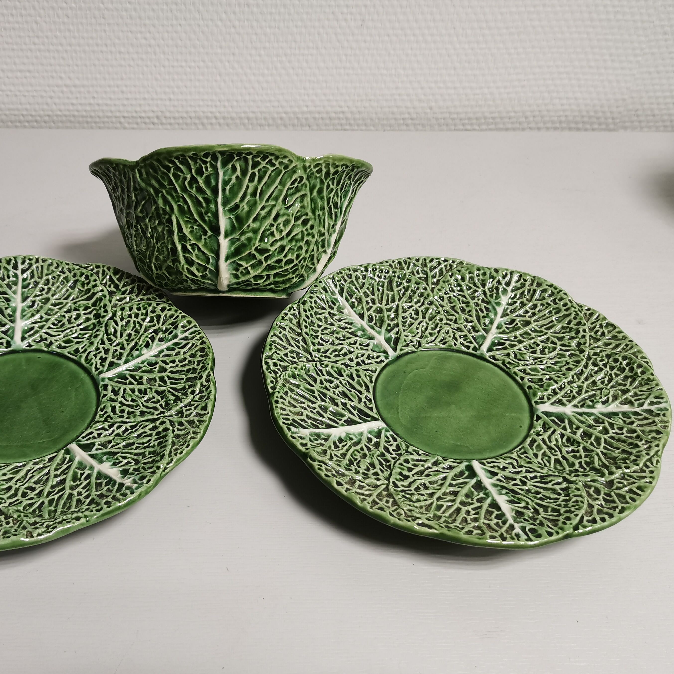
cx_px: 227
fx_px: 815
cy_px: 339
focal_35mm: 37
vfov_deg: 44.9
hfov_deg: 44.3
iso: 100
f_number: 1.8
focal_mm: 5.58
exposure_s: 1/50
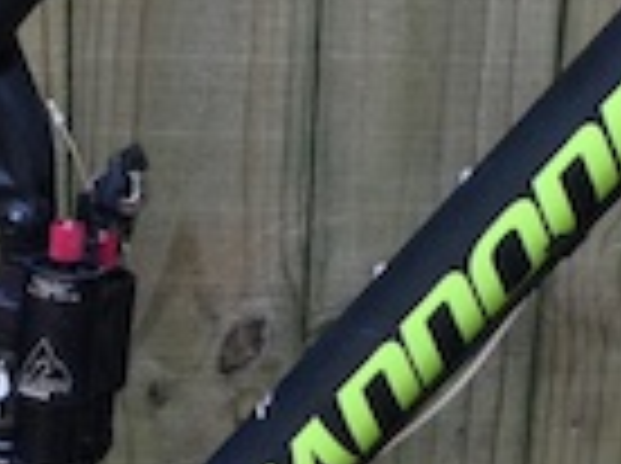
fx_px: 3438
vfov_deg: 7.7
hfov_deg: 10.3
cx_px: 441
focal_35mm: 192
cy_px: 383
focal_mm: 4.12
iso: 80
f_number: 2.4
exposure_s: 1/120
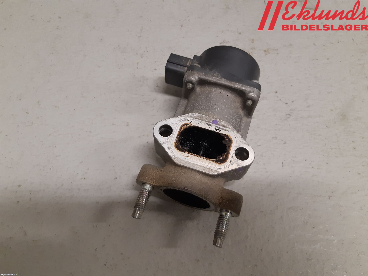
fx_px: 276
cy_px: 138
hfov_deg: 67.3
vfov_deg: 53.1
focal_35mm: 26
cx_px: 184
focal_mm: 3.93
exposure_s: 1/50
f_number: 1.7
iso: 160
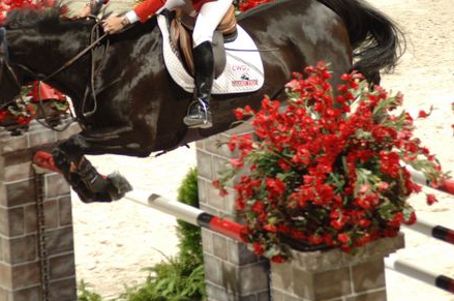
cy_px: 110
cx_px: 243
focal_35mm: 372
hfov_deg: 5.6
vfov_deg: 3.7
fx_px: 4683
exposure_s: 1/250
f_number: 5.6
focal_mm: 170
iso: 400
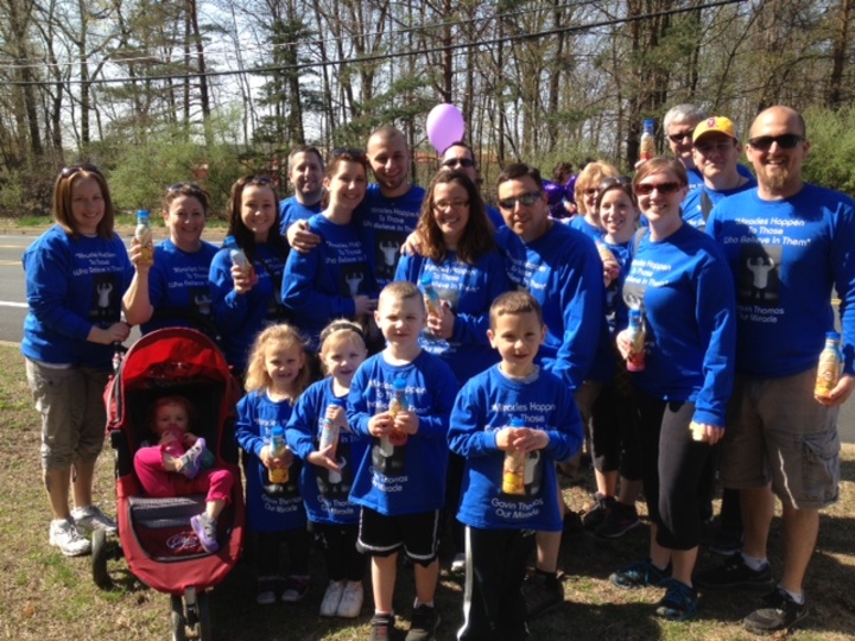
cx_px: 428
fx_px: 864
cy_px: 320
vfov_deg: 40.7
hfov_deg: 52.6
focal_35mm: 35
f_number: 2.4
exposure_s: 1/789
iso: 50
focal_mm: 4.28
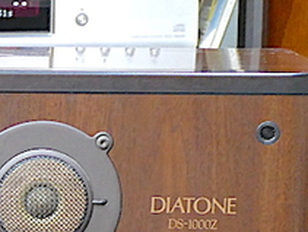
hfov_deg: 7.0
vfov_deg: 5.2
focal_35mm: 277
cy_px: 511
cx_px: -209
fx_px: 2469
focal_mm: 10.9
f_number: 4.3
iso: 200
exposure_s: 1/3.2
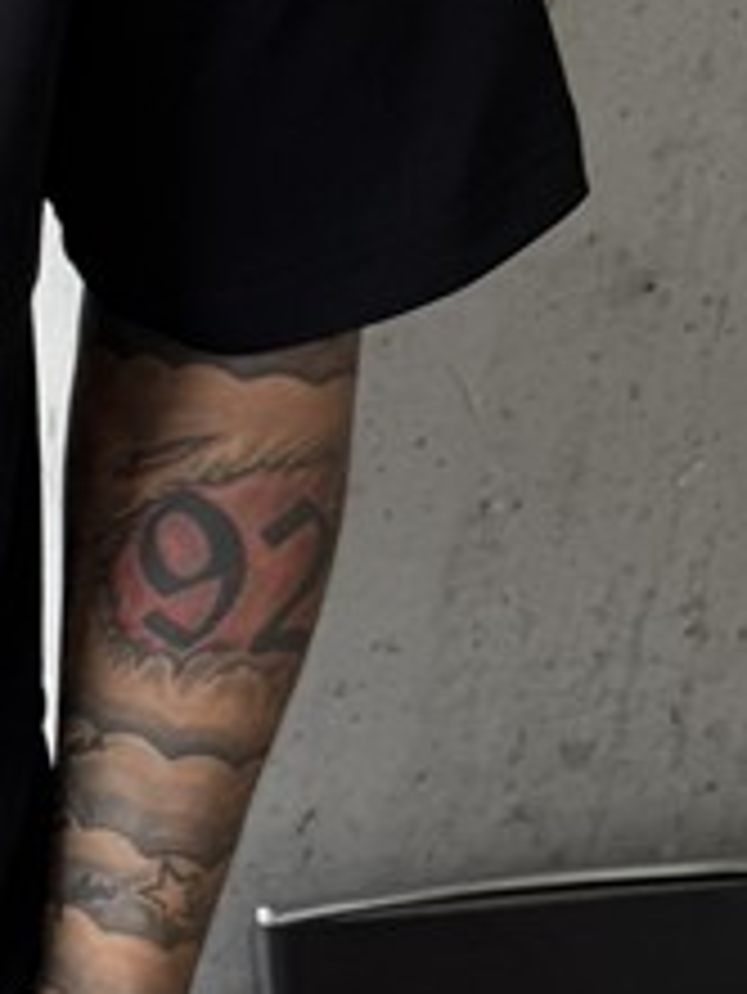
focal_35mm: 87
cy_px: 508
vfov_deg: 22.5
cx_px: -558
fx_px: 2501
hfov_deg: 15.0
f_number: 1.78
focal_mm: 6.76
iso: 64
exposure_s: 1/211
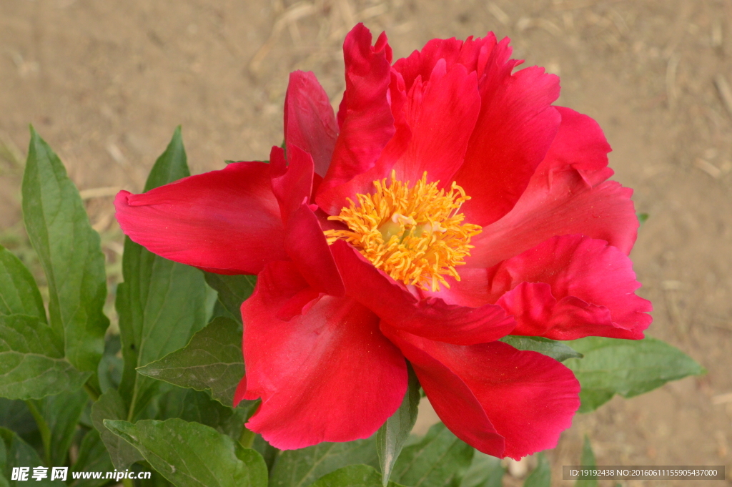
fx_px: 3535
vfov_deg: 7.9
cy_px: 244
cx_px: 366
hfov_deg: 11.8
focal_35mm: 174
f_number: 18
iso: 900
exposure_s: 1/250
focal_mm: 116
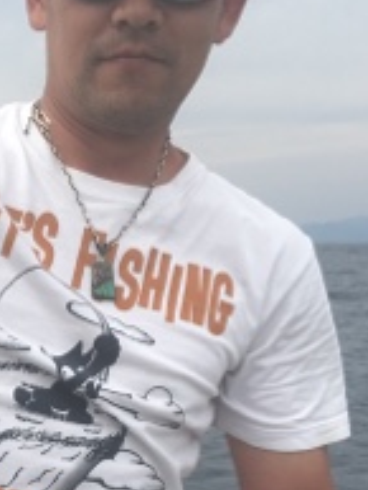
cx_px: -70
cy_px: 447
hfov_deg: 18.6
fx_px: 1062
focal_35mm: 75
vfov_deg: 25.1
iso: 25
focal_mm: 4.15
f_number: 2.2
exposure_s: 1/1304
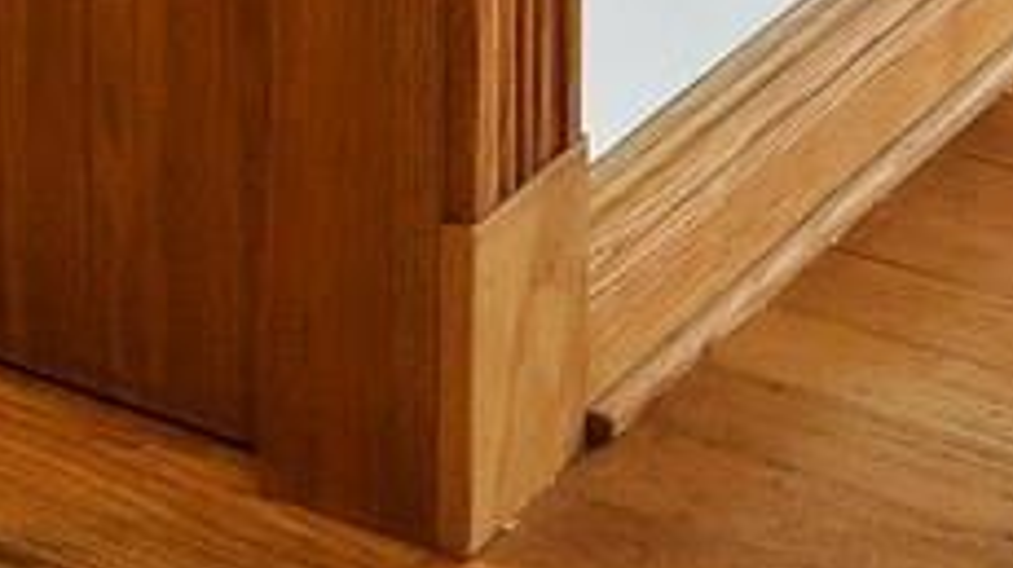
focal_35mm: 106
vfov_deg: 8.0
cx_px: 1715
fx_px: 2845
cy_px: -1574
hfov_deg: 17.2
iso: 400
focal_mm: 7
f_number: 11
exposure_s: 1/2
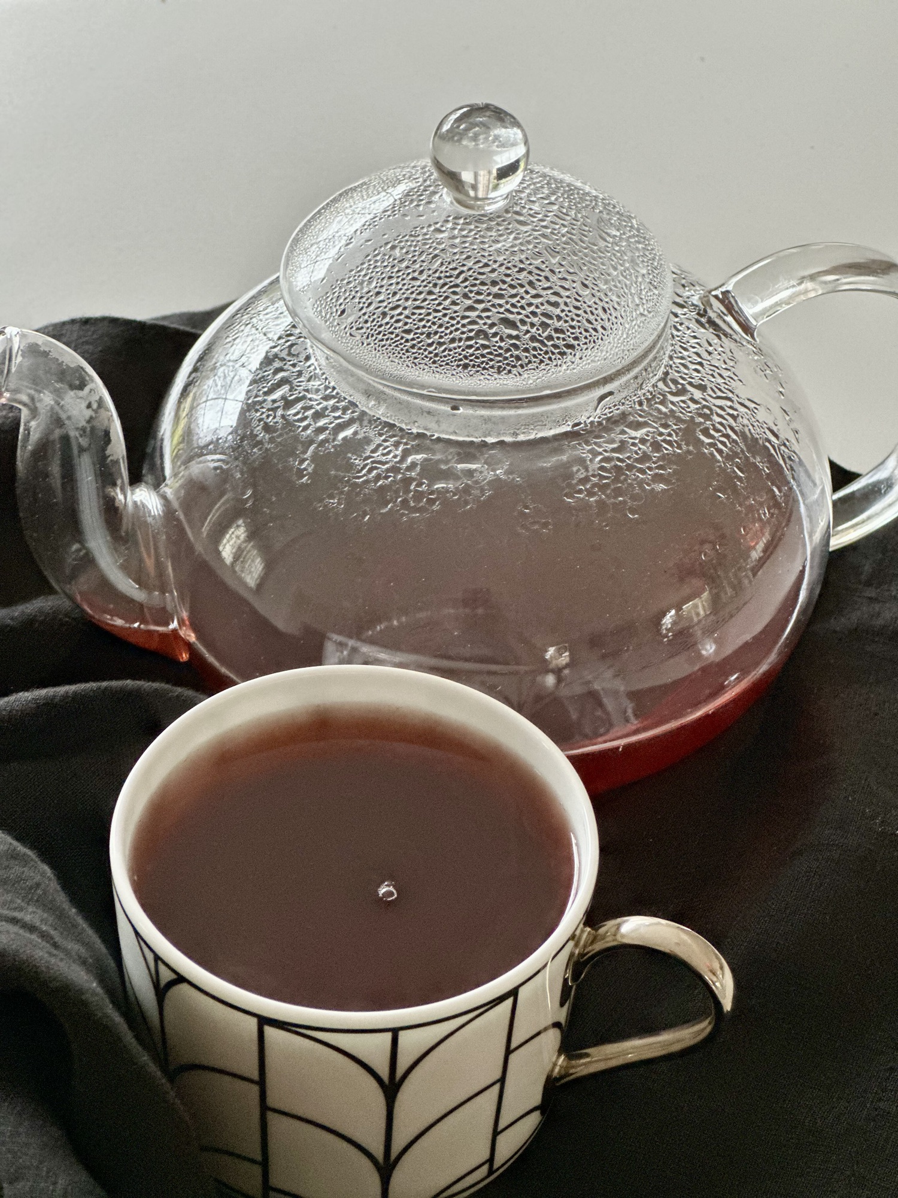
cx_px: 449
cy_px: 599
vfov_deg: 25.3
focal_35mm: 77
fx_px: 2663
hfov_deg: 19.1
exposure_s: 1/27
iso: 400
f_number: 2.8
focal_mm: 9
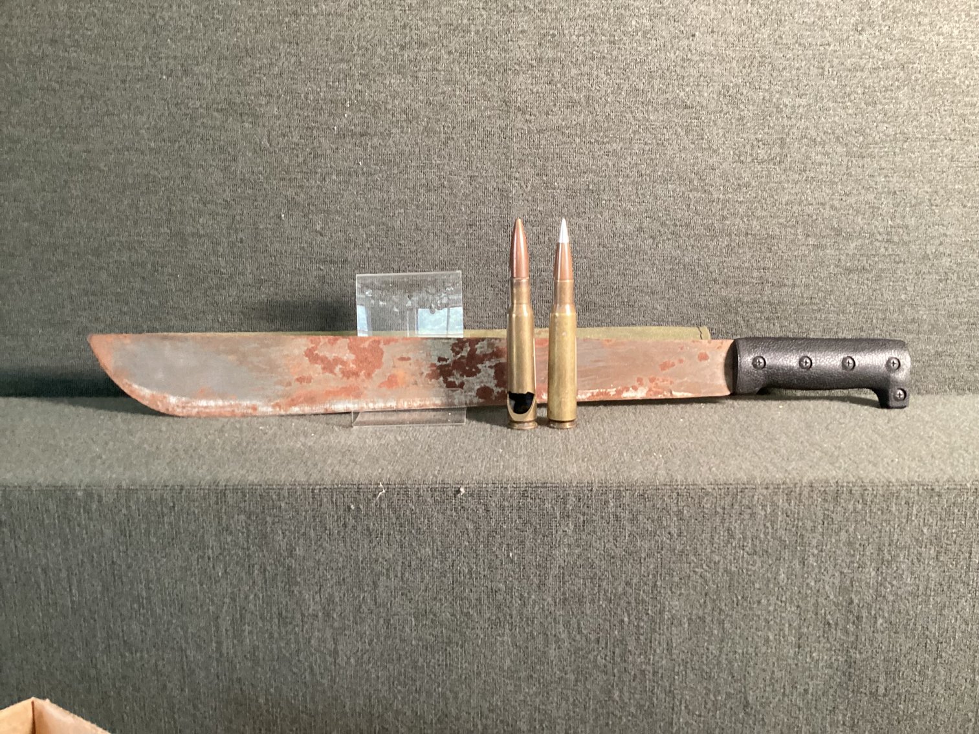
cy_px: 367
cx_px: 490
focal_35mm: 31
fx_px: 877
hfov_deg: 58.3
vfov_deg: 45.4
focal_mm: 3.3
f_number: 2.4
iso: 400
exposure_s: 1/40
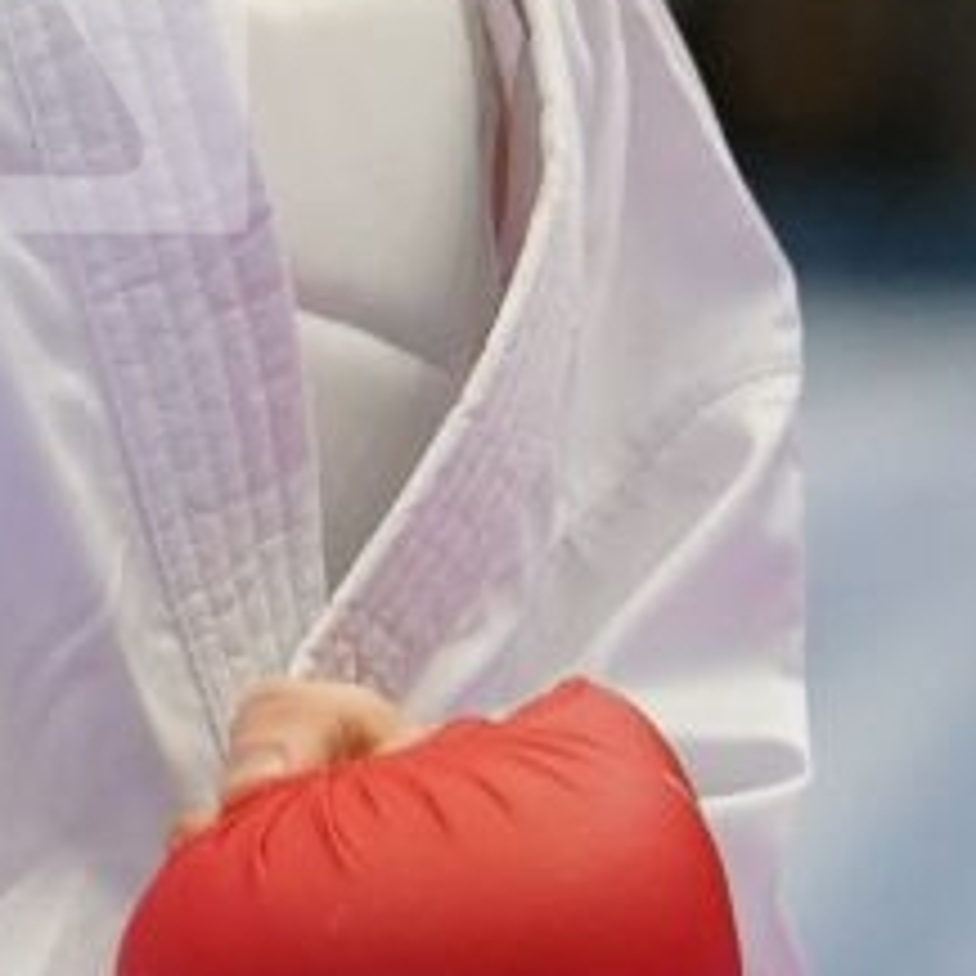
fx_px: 45041
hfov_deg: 1.2
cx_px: -1696
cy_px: -175
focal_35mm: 1412
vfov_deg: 1.2
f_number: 2.8
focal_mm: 200
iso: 2500
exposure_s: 1/1000
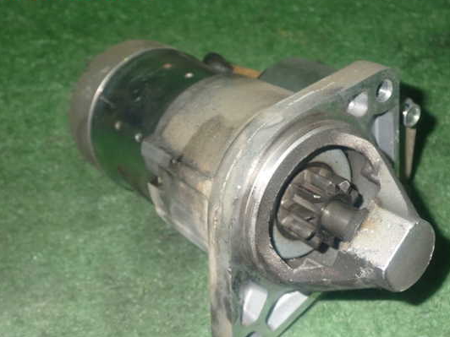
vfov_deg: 27.5
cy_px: 171
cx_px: 250
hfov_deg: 36.1
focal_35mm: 53
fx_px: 689
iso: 800
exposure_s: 1/50
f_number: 9
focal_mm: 8.4
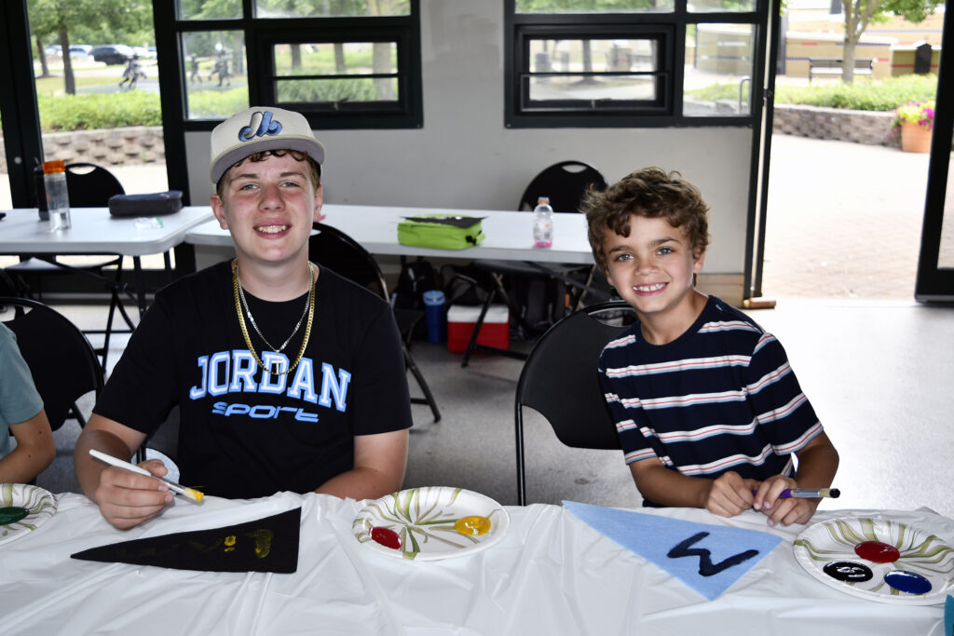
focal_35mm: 37
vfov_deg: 36.0
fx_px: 981
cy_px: 318
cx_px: 477
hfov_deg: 51.9
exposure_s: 1/125
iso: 220
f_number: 4
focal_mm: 25
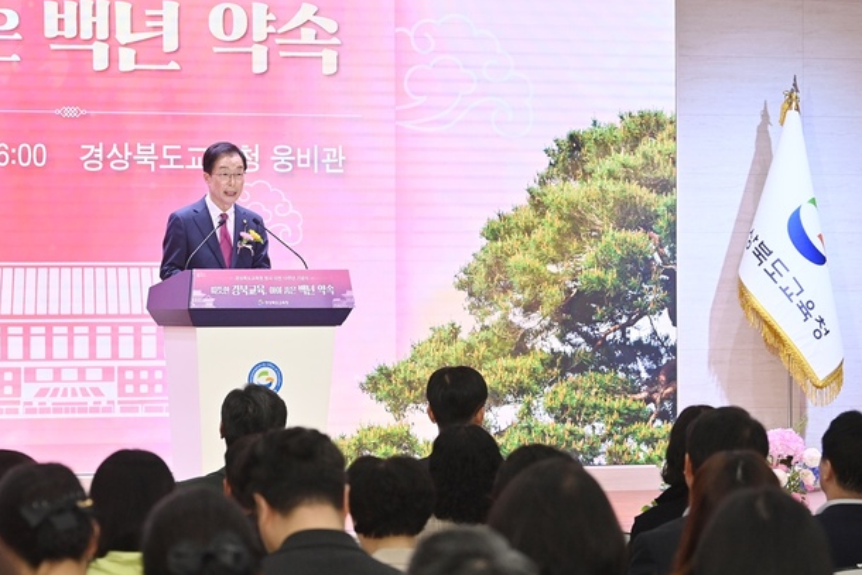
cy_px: 267
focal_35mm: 177
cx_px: 285
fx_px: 4239
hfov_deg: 11.6
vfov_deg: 7.8
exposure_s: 1/200
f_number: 6.3
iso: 1600
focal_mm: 120
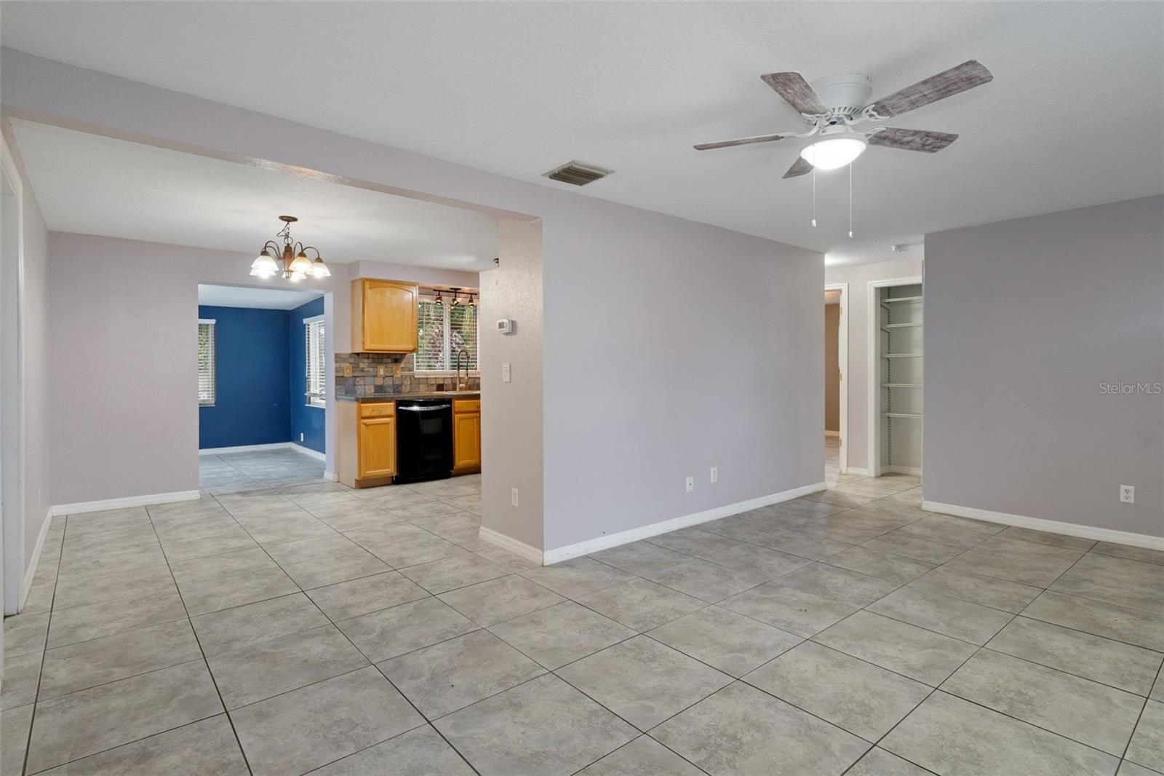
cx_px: 582
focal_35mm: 17
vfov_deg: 70.4
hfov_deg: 93.3
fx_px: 550
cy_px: 388
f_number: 8
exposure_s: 2
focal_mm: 17
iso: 320
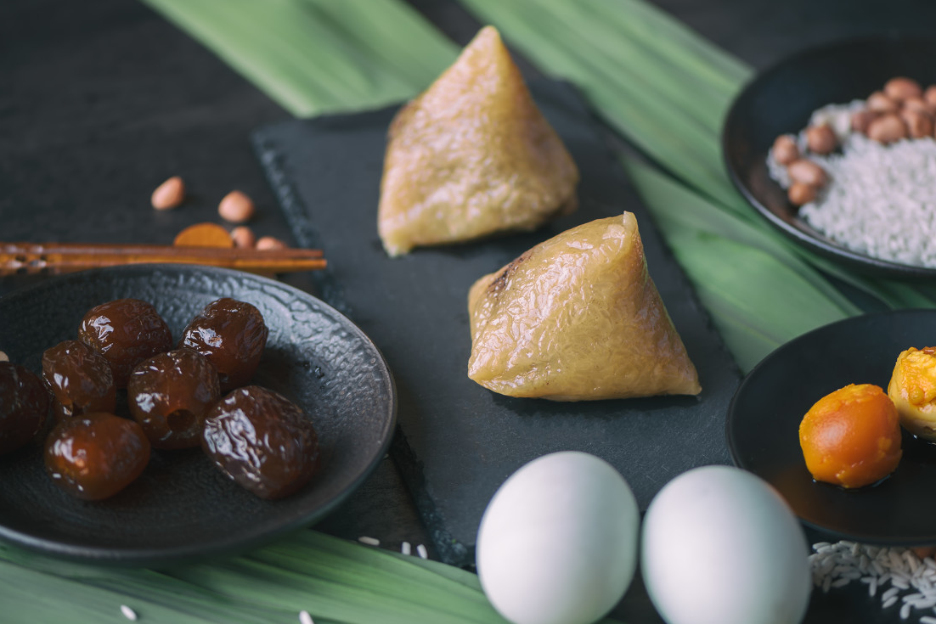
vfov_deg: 11.2
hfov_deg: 16.8
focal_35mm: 122
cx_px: 499
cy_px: 301
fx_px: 3172
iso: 64
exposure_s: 1/20
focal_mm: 105
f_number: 3
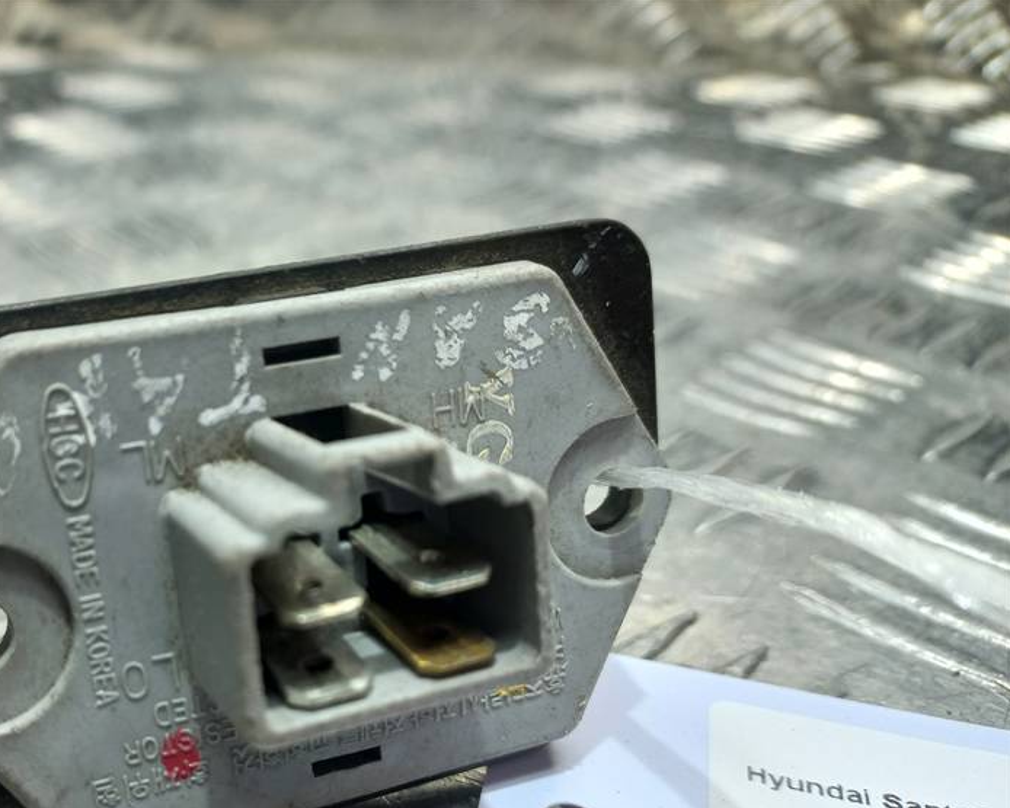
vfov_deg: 40.5
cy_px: 556
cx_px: 271
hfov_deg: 48.6
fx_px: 1076
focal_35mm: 36
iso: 40
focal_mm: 4.6
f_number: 1.8
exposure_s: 1/50
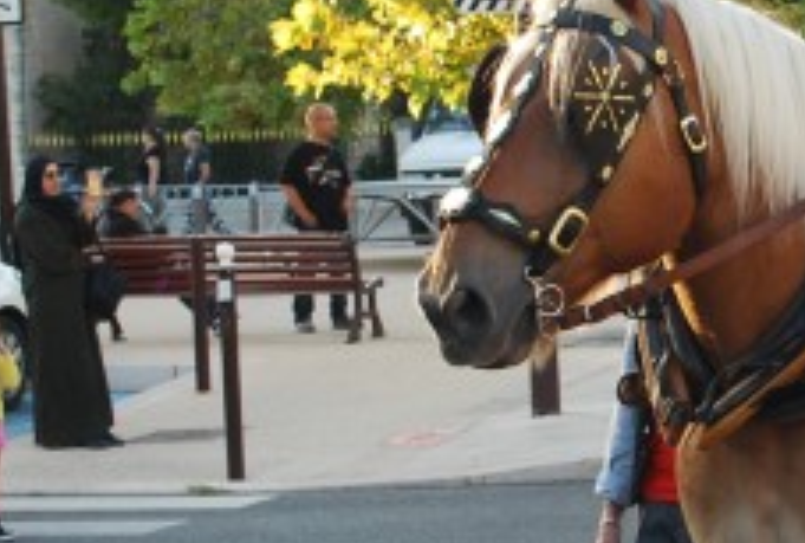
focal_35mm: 169
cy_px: 264
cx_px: 1007
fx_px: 3792
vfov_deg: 8.2
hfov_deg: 11.8
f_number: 4.8
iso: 200
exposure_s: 1/100
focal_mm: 32
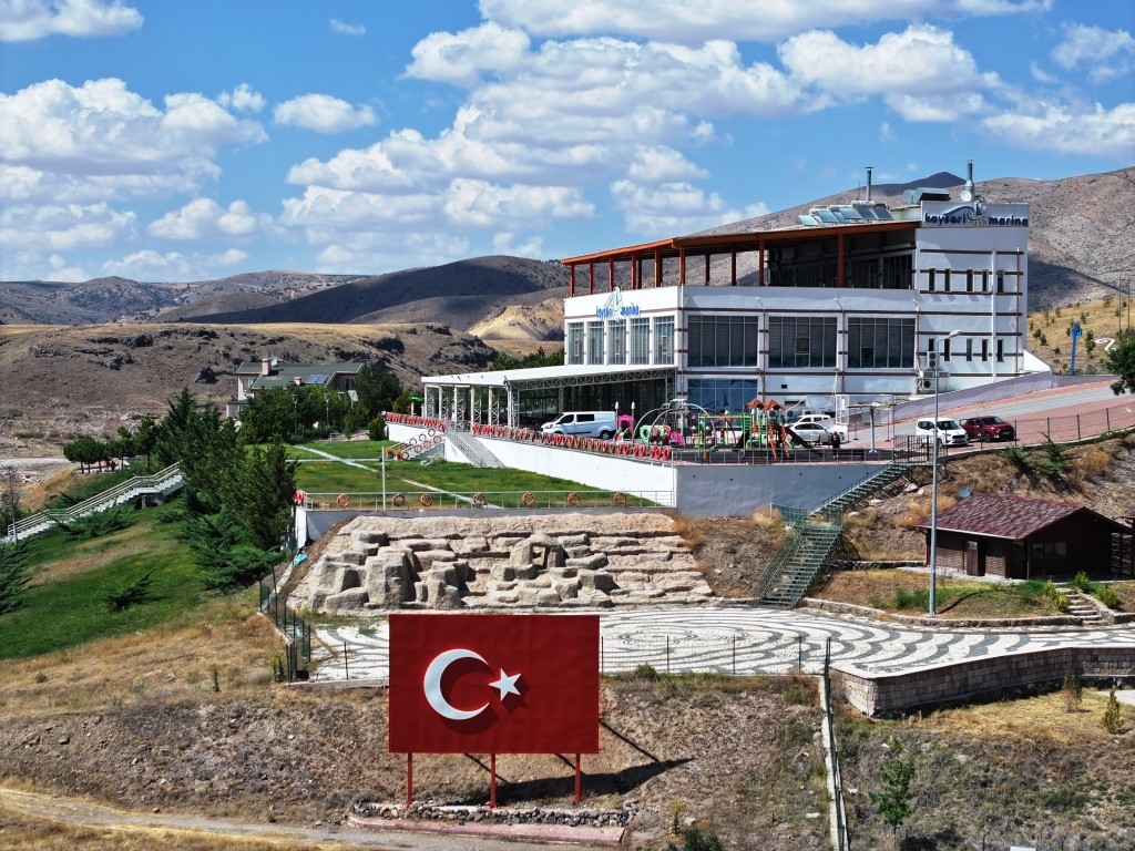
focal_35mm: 70
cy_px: 426
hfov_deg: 27.8
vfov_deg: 21.0
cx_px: 568
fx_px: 2295
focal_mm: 19.35
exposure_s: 1/1600
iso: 100
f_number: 2.8
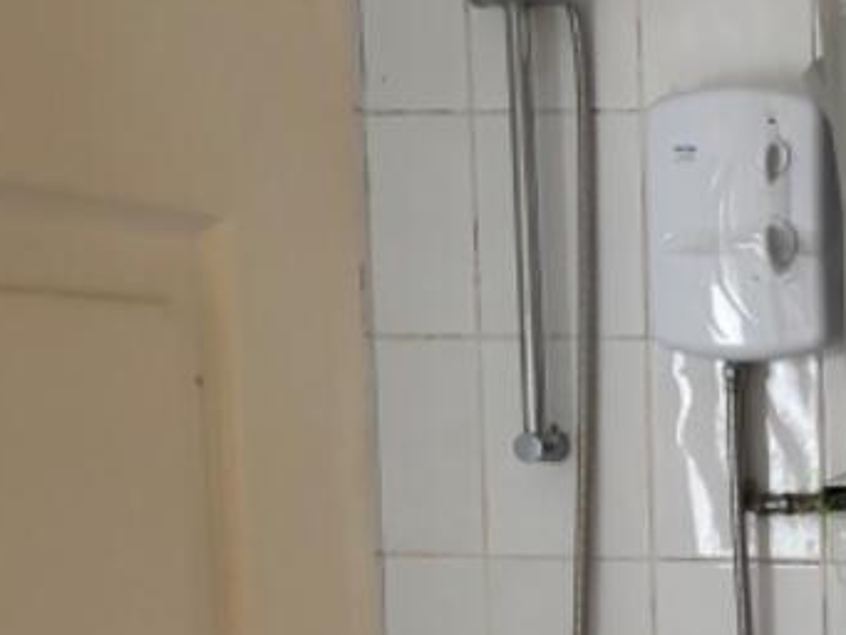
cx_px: 1236
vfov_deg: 18.6
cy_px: 588
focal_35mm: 78
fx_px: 1907
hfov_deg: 21.4
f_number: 1.6
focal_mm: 5.96
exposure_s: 1/60
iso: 400
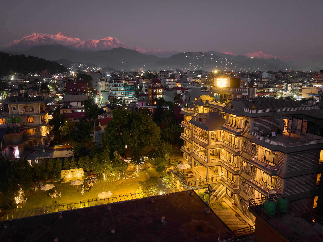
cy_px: 121
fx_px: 224
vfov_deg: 56.8
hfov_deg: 71.6
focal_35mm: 24
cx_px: 162
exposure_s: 1/5
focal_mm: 12.29
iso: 1330
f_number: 2.8
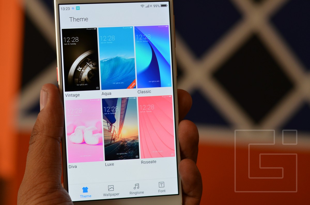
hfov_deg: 27.0
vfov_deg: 18.1
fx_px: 645
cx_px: 155
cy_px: 102
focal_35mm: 75
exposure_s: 1/60
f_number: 4
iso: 500
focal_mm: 50
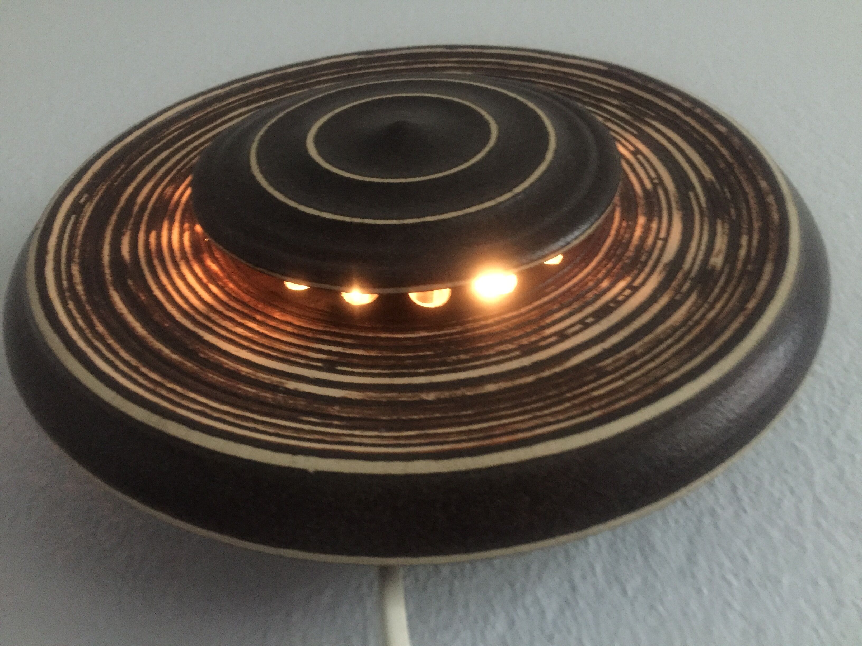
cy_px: 323
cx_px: 431
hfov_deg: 61.7
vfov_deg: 48.2
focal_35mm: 29
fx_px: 722
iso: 640
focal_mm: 4.15
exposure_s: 1/17
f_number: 2.2
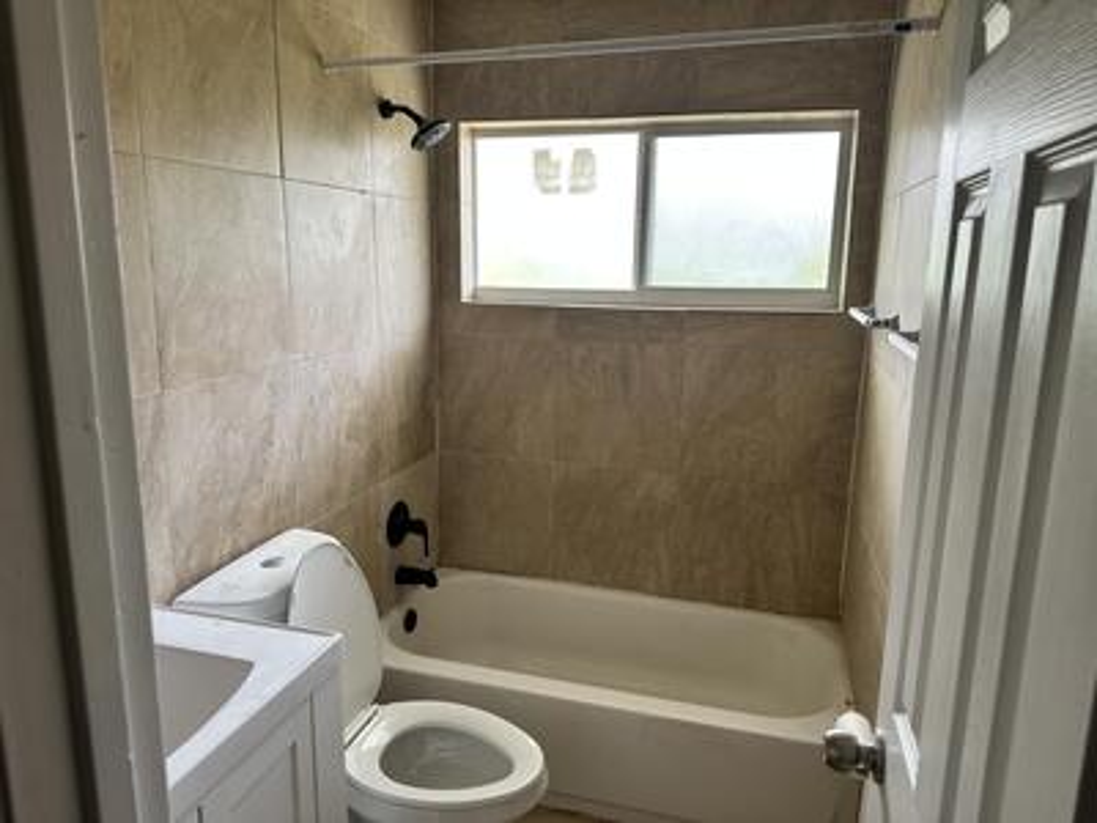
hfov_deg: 71.6
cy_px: 412
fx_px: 761
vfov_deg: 56.8
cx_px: 548
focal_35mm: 24
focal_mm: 6.86
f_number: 1.78
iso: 100
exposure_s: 1/121
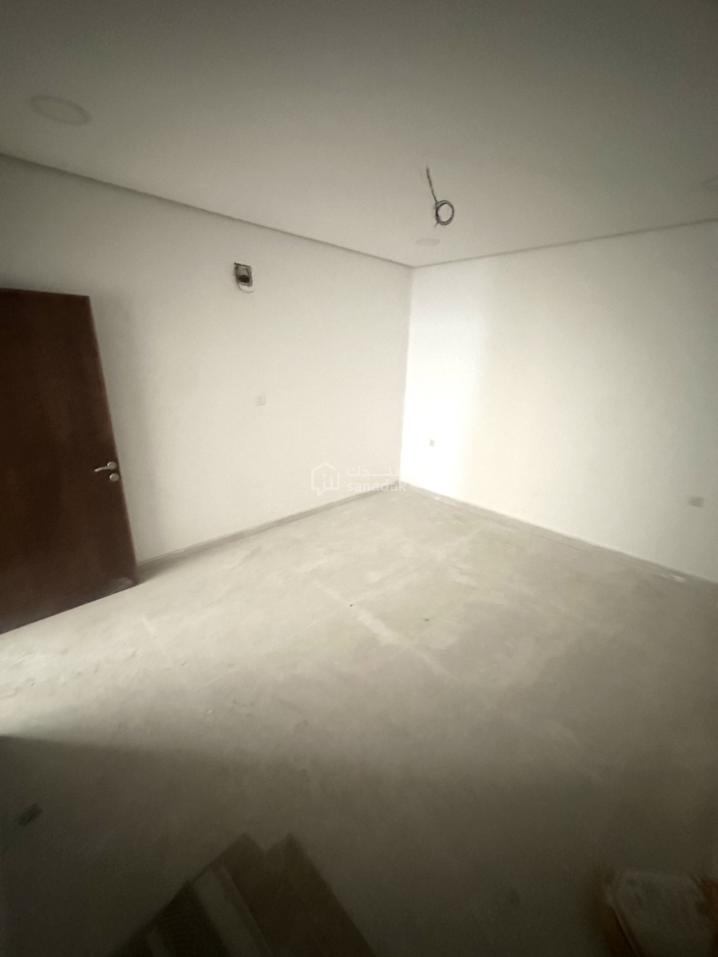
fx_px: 387
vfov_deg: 102.1
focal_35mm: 14
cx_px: 359
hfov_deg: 85.7
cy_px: 478
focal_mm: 2.22
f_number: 2.2
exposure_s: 1/43
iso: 1250
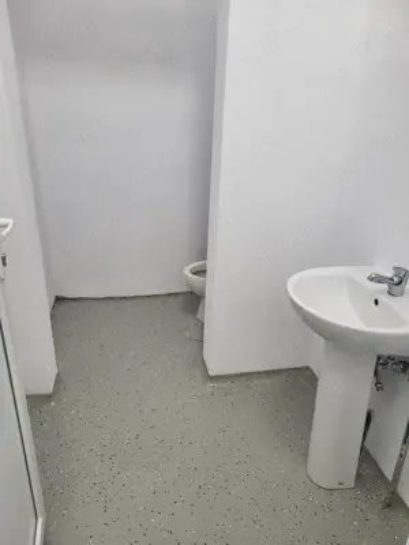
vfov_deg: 67.3
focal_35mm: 26
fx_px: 410
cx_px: 204
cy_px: 272
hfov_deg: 53.1
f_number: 1.8
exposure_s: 1/100
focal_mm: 5.4
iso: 200
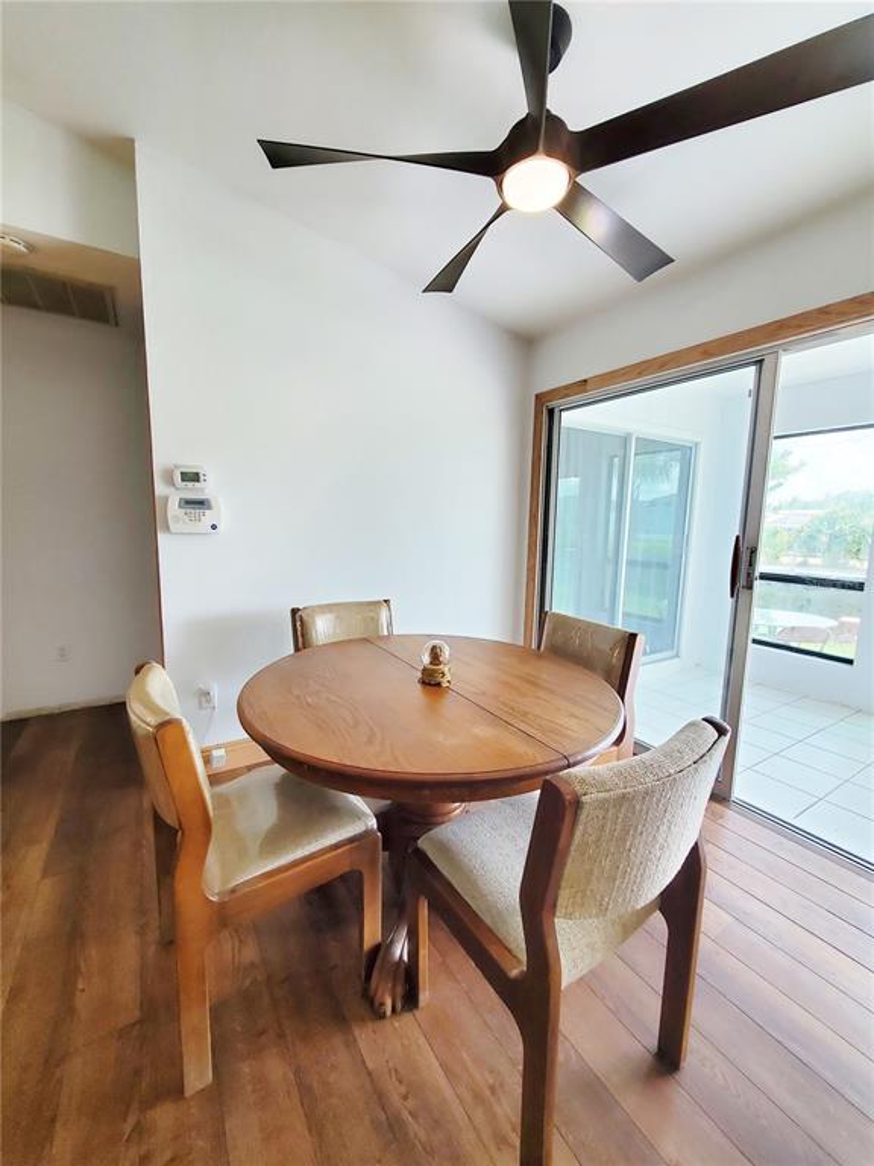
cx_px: 437
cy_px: 583
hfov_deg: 89.9
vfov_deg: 106.2
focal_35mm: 13
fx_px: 438
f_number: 2.2
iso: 80
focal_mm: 1.8
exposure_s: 1/60
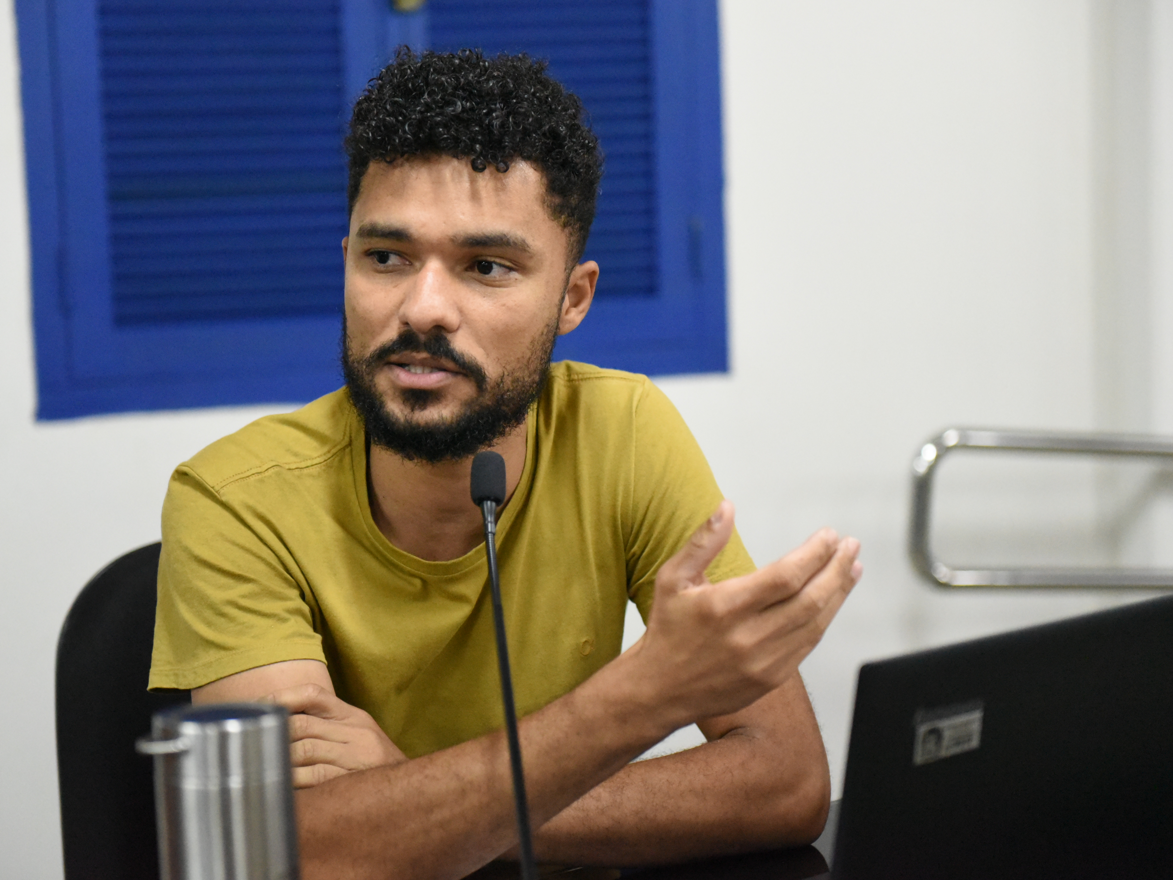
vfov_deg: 19.4
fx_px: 2575
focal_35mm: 76
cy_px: 440
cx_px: 528
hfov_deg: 25.6
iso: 12800
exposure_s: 1/800
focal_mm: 70
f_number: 2.8
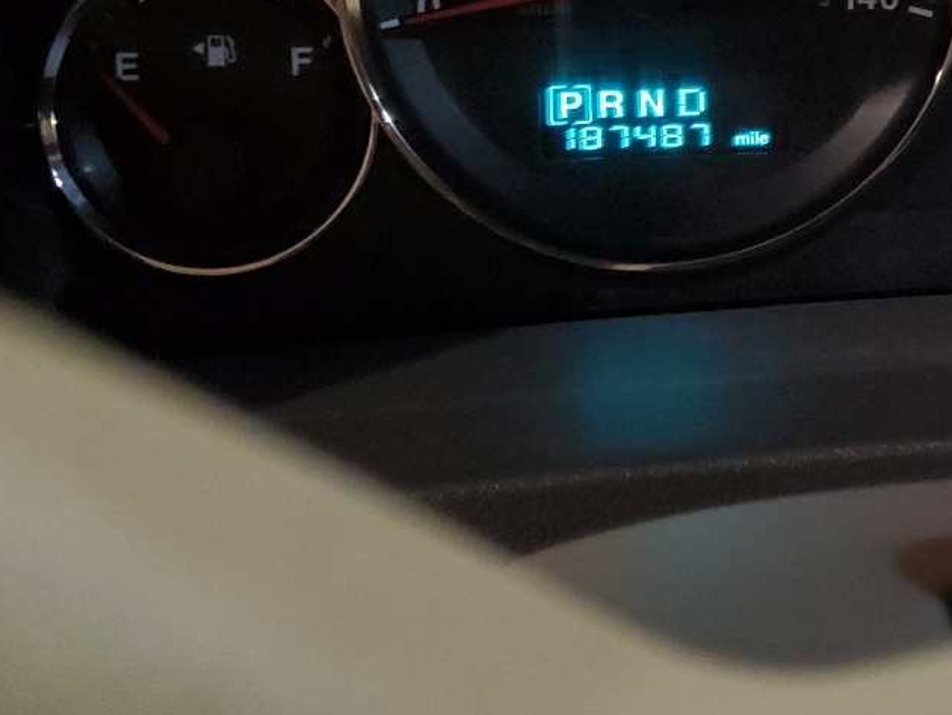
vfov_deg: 21.5
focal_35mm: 66
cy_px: 9
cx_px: 1105
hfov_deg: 26.5
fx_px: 1816
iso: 325
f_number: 1.5
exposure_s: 1/30
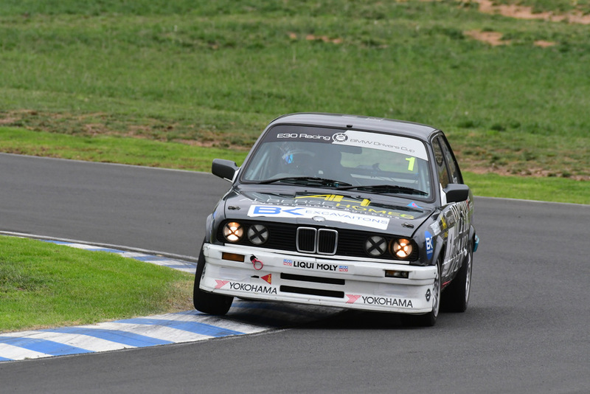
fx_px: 12295
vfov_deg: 1.8
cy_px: 197
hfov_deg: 2.7
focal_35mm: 750
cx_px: 295
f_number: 10
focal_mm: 500
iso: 1600
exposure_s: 1/640
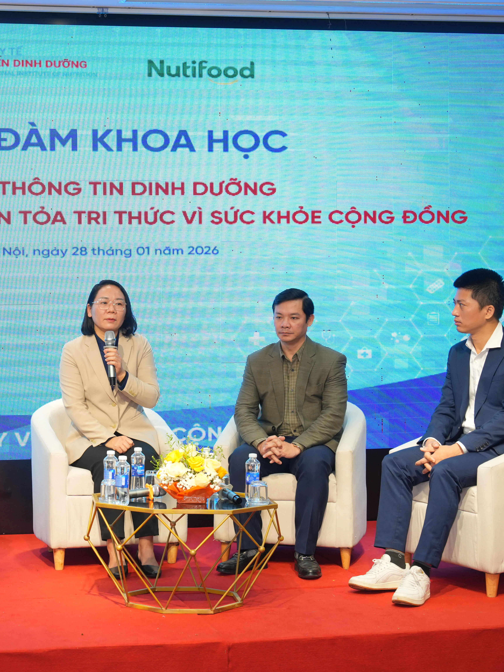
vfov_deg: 26.7
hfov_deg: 19.9
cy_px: 332
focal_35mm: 73
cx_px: 89
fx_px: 1417
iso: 800
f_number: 3.5
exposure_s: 1/200
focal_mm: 50
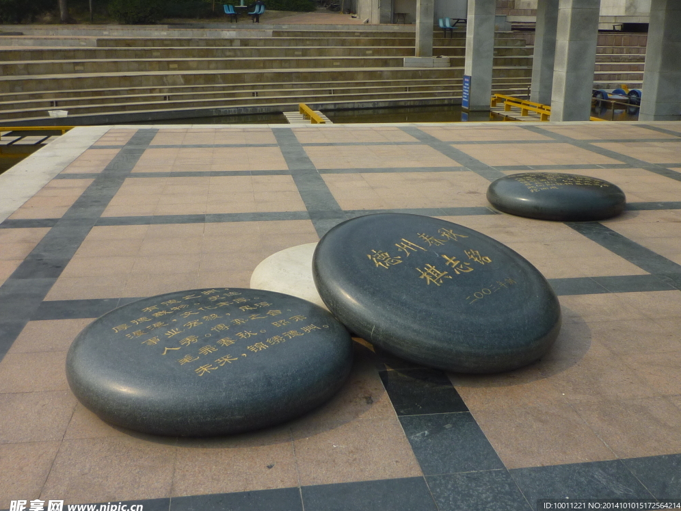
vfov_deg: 38.7
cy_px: 257
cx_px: 349
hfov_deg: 50.1
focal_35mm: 37
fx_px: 728
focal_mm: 4.4
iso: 80
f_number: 4
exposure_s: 1/640
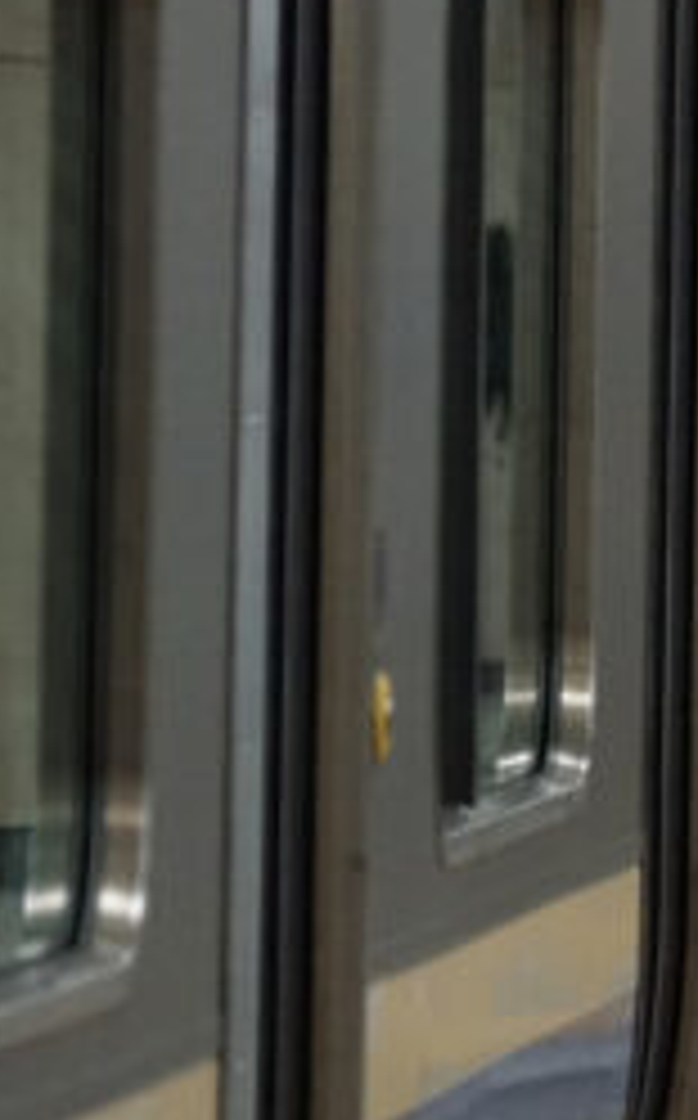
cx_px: 1477
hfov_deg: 2.0
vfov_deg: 3.2
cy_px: 524
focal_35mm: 649
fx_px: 19811
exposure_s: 1/200
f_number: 6.3
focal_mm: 198
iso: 5000
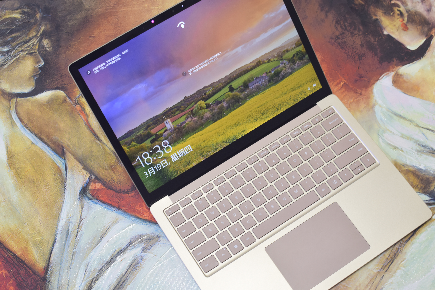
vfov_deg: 25.8
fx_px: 634
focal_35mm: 52
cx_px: 218
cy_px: 145
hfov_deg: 37.9
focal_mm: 35
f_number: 7.1
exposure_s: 1/15
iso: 200
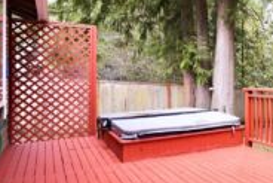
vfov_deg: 35.9
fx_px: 281
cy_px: 77
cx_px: 283
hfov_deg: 43.1
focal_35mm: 37
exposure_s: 1/6
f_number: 9
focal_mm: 17
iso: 400
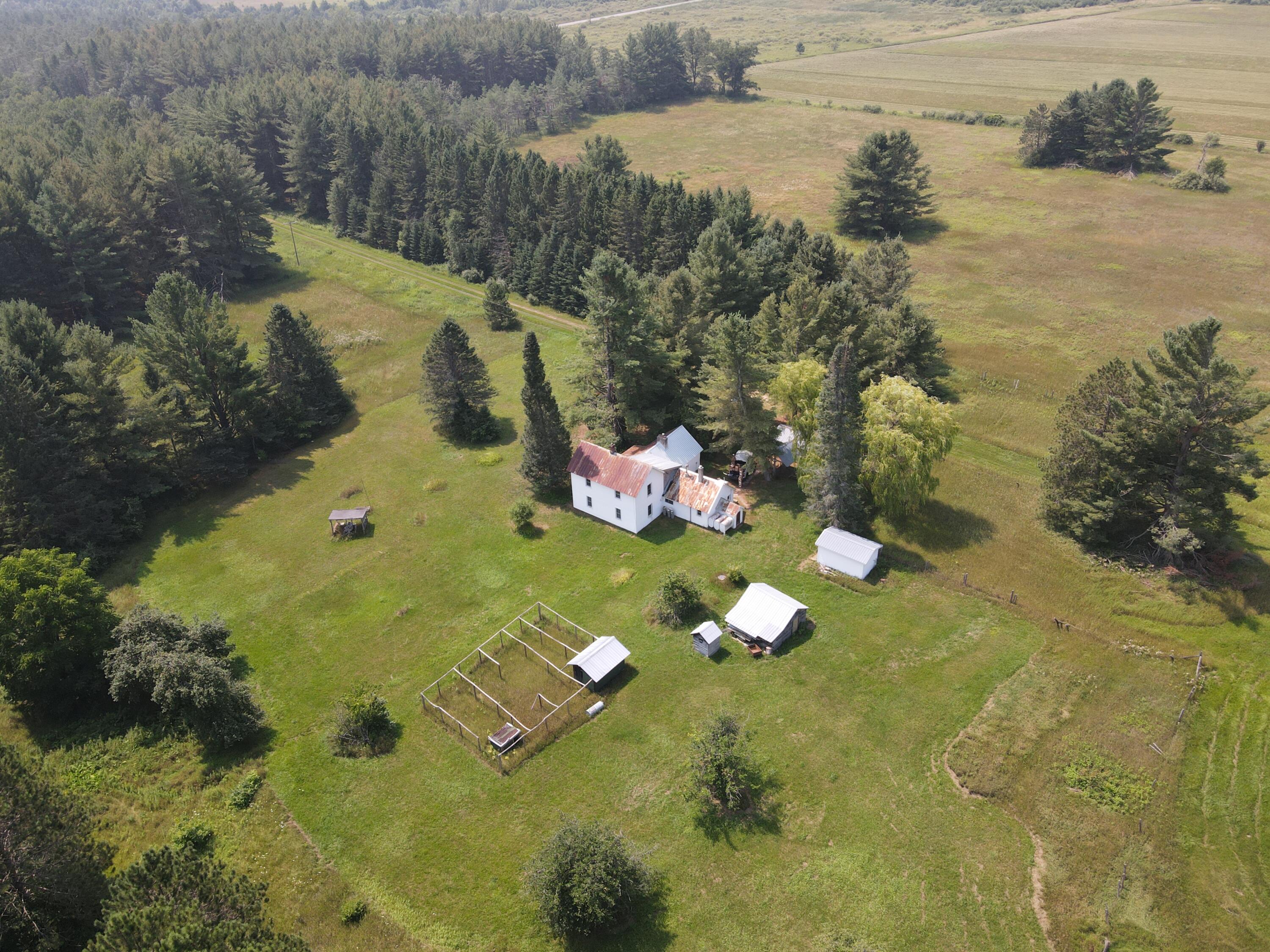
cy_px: 476
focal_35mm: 24
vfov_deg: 56.8
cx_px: 635
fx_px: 881
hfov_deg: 71.6
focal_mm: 4.5
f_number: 2.8
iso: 100
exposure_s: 1/320
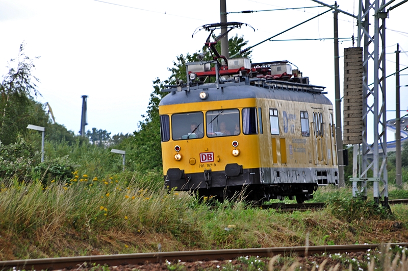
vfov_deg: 4.6
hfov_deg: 6.9
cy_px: 136
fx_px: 3395
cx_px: 204
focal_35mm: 300
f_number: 8
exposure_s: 1/125
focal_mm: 200
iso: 200
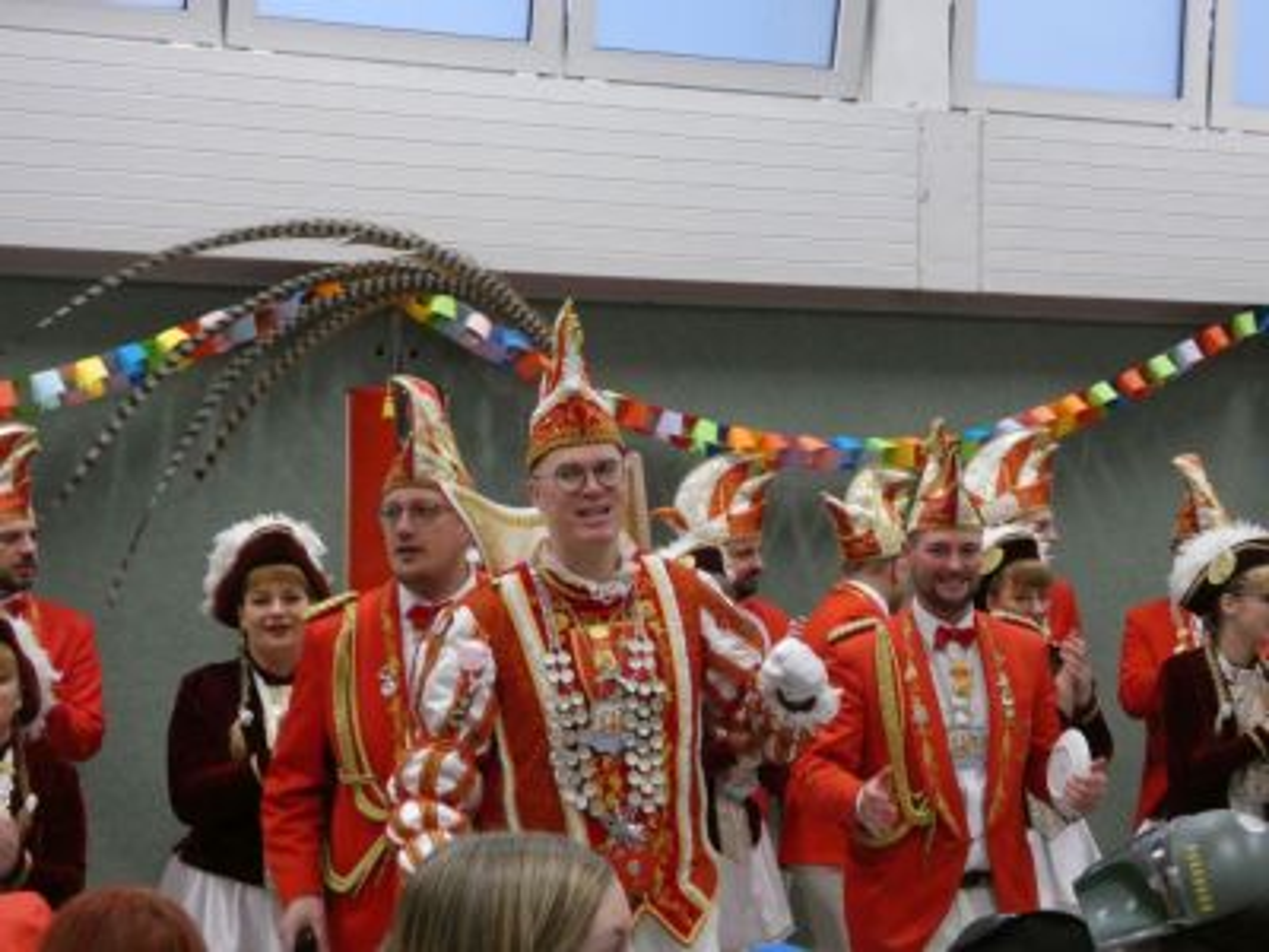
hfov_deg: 29.4
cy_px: 476
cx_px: 634
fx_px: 2420
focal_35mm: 66
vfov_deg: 22.3
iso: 1000
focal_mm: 11.9
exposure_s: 1/80
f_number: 4.2
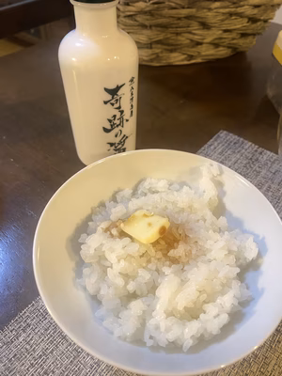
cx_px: 141
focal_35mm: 26
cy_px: 188
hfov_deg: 53.1
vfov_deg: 67.3
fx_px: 282
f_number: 1.8
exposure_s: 1/50
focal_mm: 4.25
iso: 250
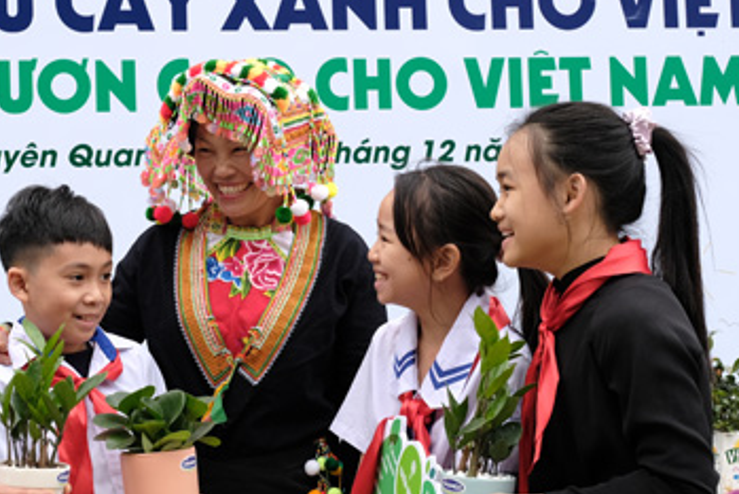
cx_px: 233
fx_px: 1396
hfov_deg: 29.4
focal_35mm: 68
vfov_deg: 20.0
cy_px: 250
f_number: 5.6
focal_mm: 24.2
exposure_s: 1/60
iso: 500
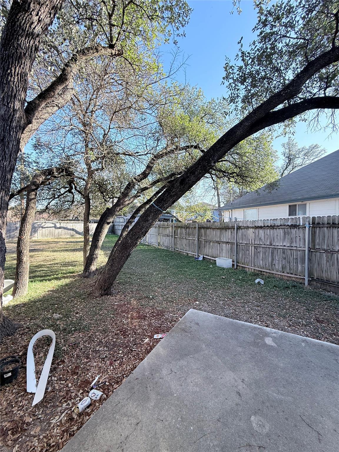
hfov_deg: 85.7
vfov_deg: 102.1
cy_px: 226
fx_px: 183
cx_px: 170
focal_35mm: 14
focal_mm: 2.22
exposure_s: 1/324
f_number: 2.2
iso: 64
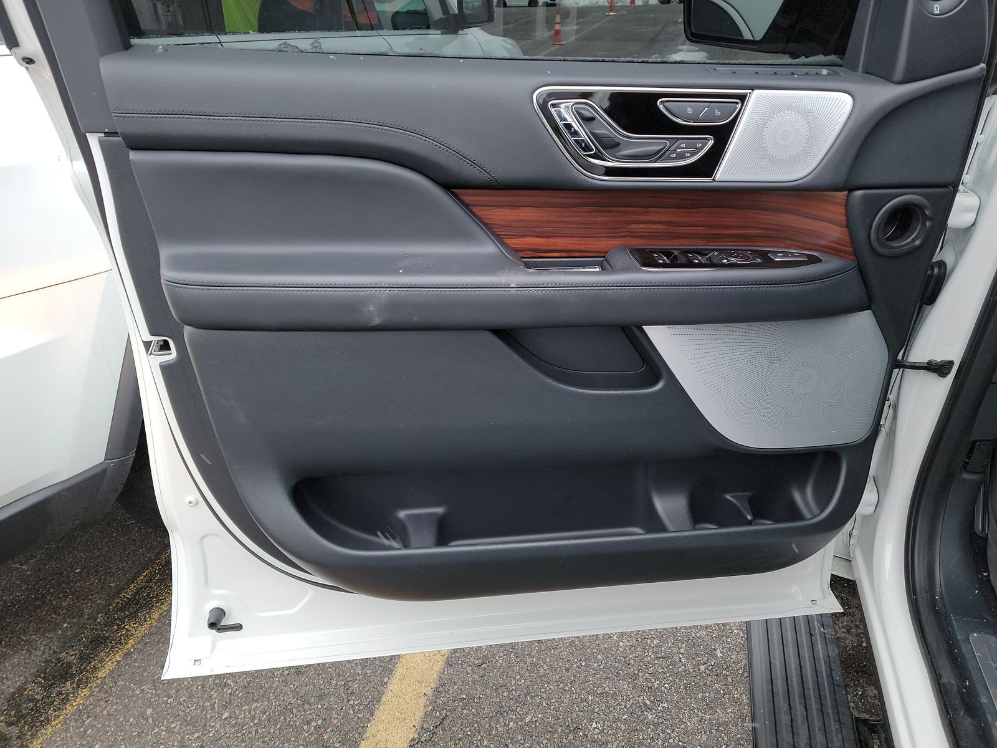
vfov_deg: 56.8
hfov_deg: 71.6
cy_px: 374
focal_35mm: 24
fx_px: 691
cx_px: 498
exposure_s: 1/59
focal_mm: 6.7
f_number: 1.8
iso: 167
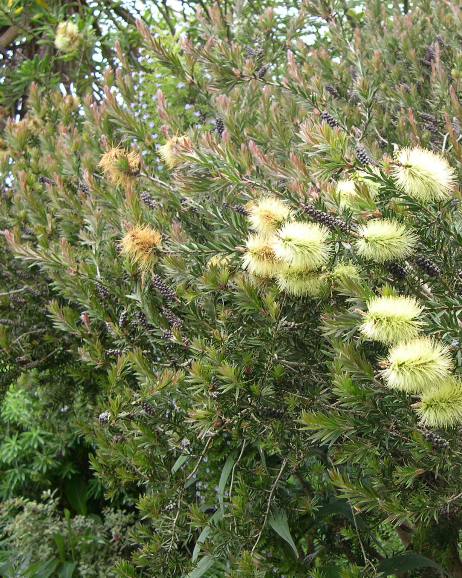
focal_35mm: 55
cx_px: 375
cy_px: 300
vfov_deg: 34.1
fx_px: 940
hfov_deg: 27.0
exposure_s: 1/99
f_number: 2.8
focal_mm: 8
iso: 100
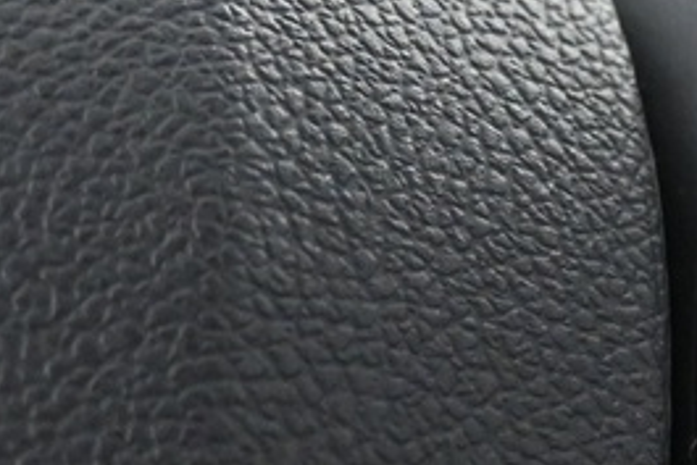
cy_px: 415
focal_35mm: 179
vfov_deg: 7.7
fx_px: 3458
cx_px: 1276
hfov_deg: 10.7
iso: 3200
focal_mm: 19.5
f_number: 3.8
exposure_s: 1/30
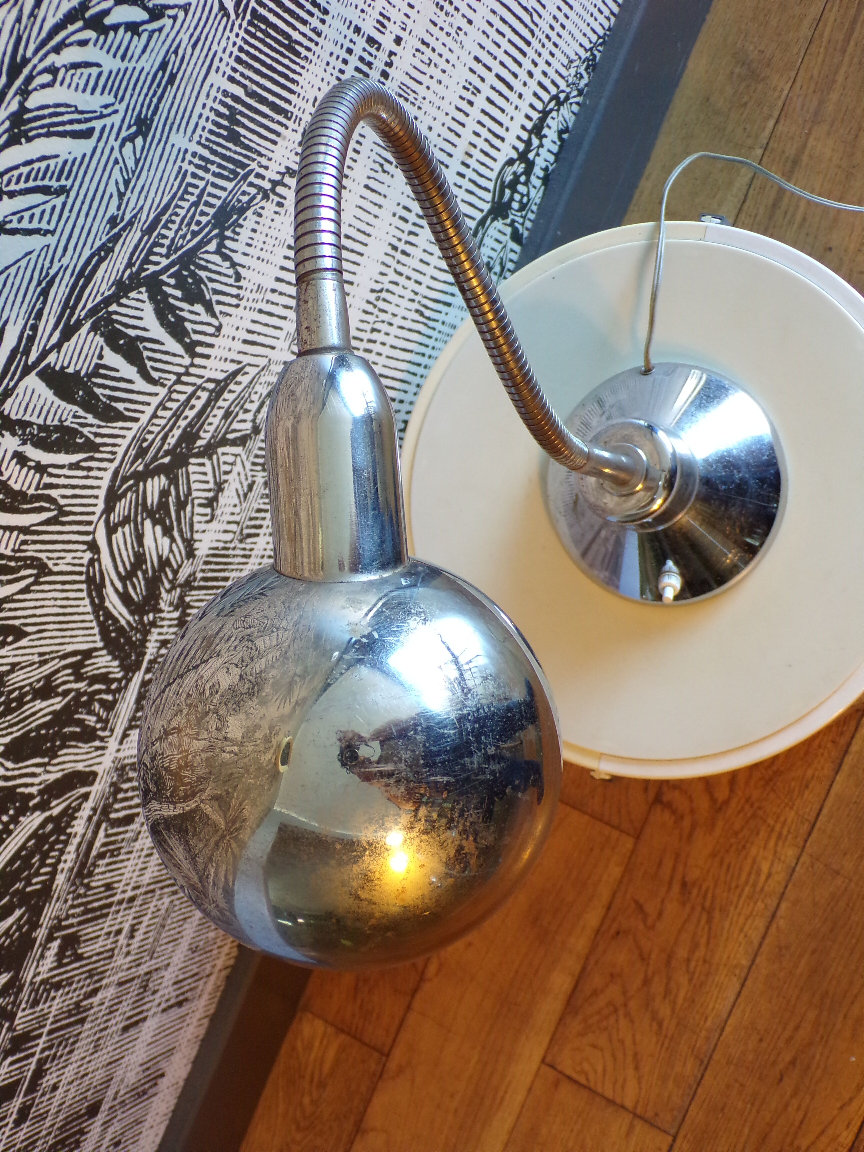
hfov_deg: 34.3
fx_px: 1398
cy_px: 576
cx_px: 432
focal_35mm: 42
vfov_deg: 44.8
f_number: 3.4
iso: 241
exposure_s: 1/17
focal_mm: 7.6
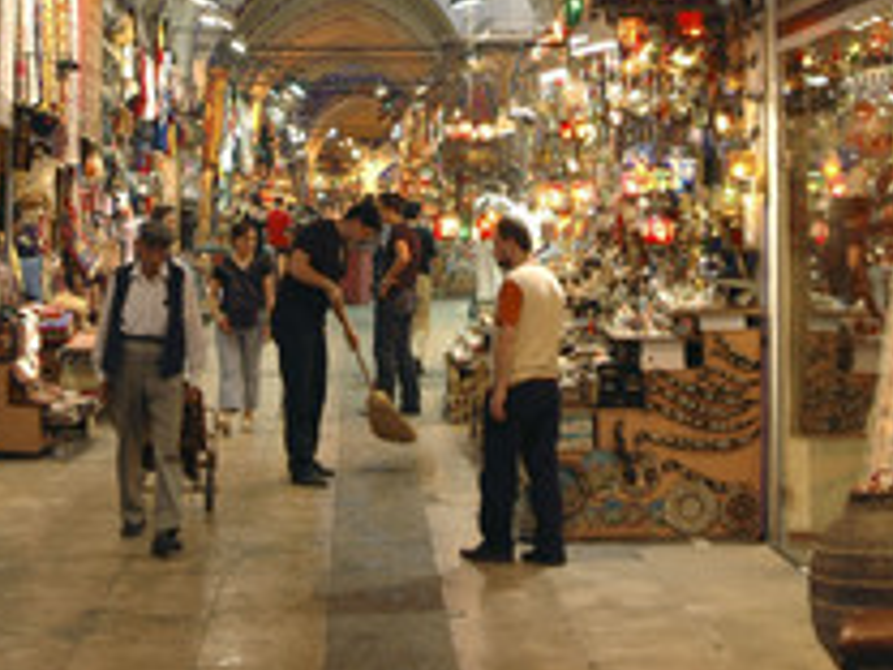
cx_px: 324
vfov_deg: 19.1
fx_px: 1961
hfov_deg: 25.6
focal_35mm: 76
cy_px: 77
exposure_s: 1/40
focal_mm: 26
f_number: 3.2
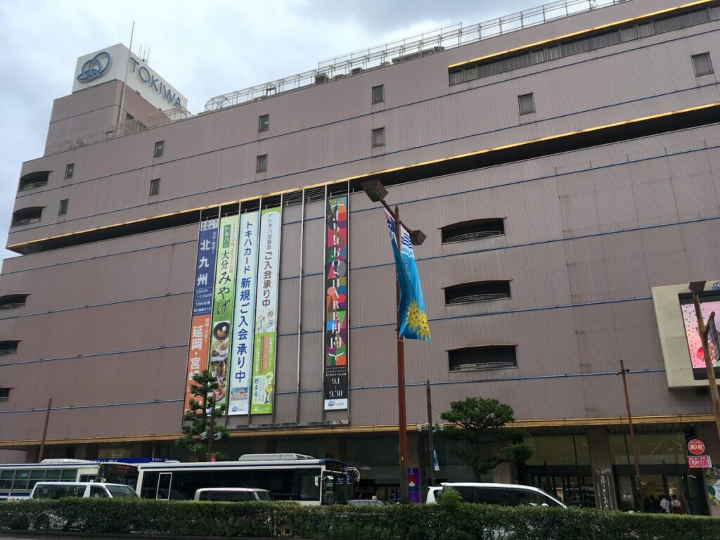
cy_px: 270
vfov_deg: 48.2
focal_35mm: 29
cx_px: 360
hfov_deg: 61.7
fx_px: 603
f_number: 2.2
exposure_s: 1/905
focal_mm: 4.15
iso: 25
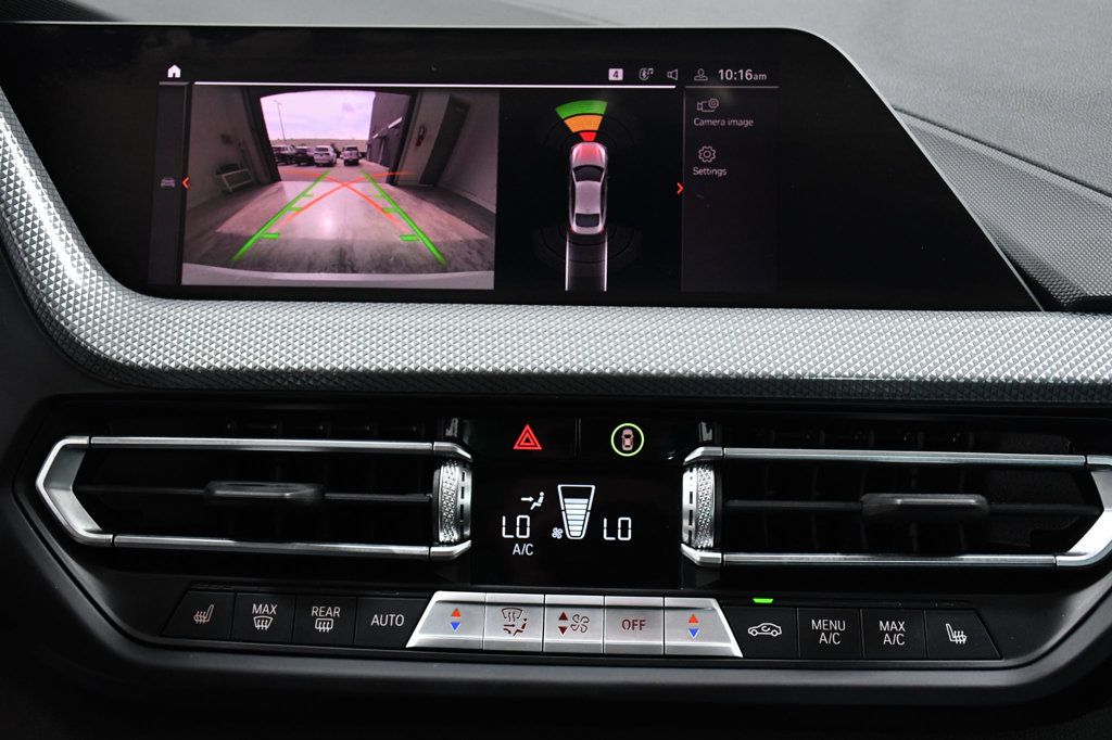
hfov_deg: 41.1
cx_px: 556
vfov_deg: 28.1
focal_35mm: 48
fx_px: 1482
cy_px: 370
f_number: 6.3
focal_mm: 32
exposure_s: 1/160
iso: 2500
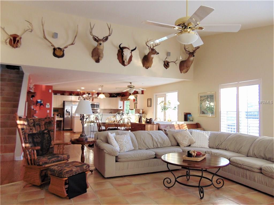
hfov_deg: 69.4
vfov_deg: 54.8
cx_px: 137
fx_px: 198
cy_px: 102
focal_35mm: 25
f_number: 3
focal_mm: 4.5
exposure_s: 1/30
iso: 100
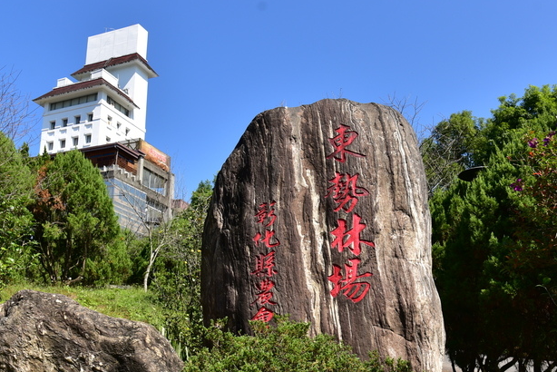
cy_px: 241
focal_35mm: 40
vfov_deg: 33.2
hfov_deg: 48.4
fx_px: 619
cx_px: 292
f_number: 7.1
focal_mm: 24
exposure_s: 1/250
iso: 100
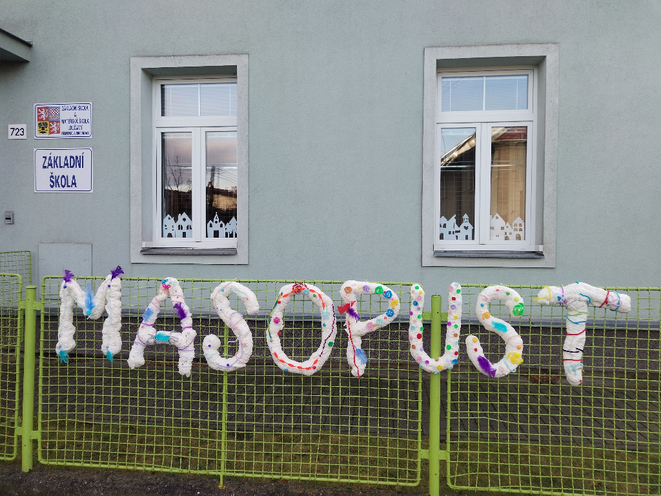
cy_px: 248
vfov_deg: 53.1
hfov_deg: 67.3
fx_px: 496
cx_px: 330
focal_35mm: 26
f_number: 1.8
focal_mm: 4.75
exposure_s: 1/109
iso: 100
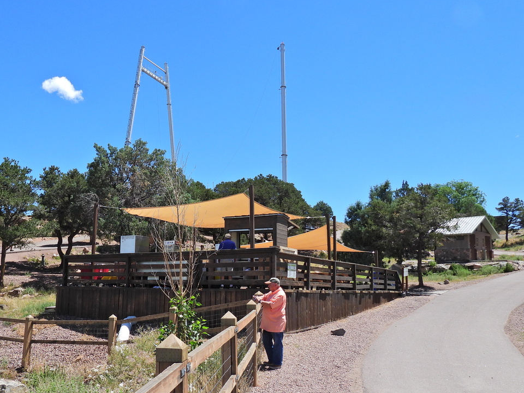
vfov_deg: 44.1
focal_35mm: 32
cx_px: 192
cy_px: 219
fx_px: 484
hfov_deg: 56.1
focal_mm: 4.3
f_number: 2.8
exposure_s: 1/1600
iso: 100
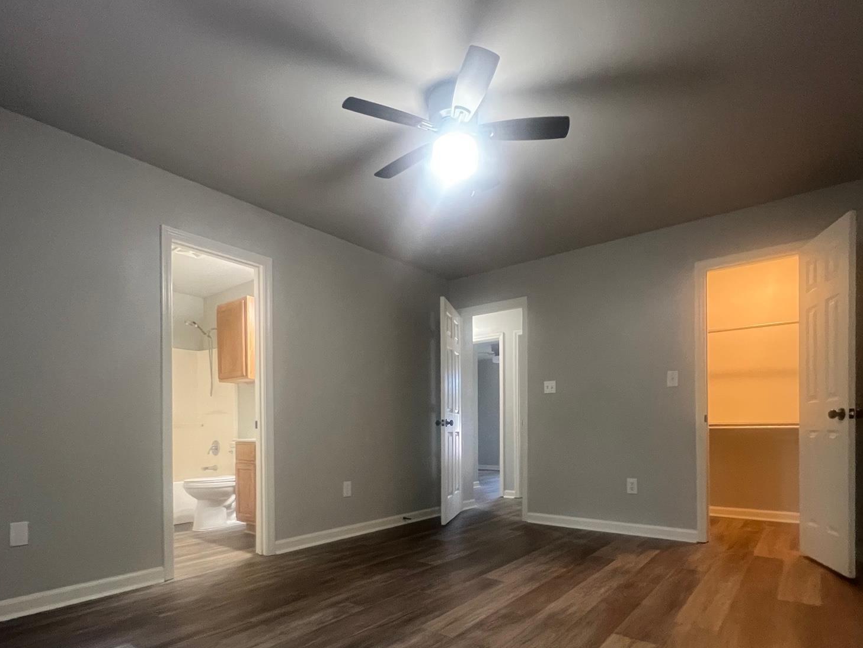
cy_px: 436
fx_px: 449
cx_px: 433
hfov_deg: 87.8
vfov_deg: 69.4
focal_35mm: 18
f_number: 1.8
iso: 640
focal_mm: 1.57
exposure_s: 1/60
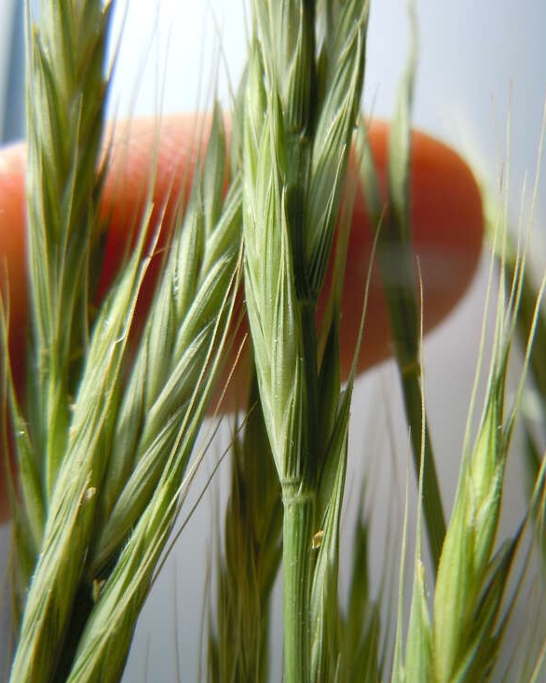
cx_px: 276
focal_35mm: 32
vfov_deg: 55.6
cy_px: 328
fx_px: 646
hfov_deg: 45.8
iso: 100
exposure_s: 1/125
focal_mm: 5.4
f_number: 3.5
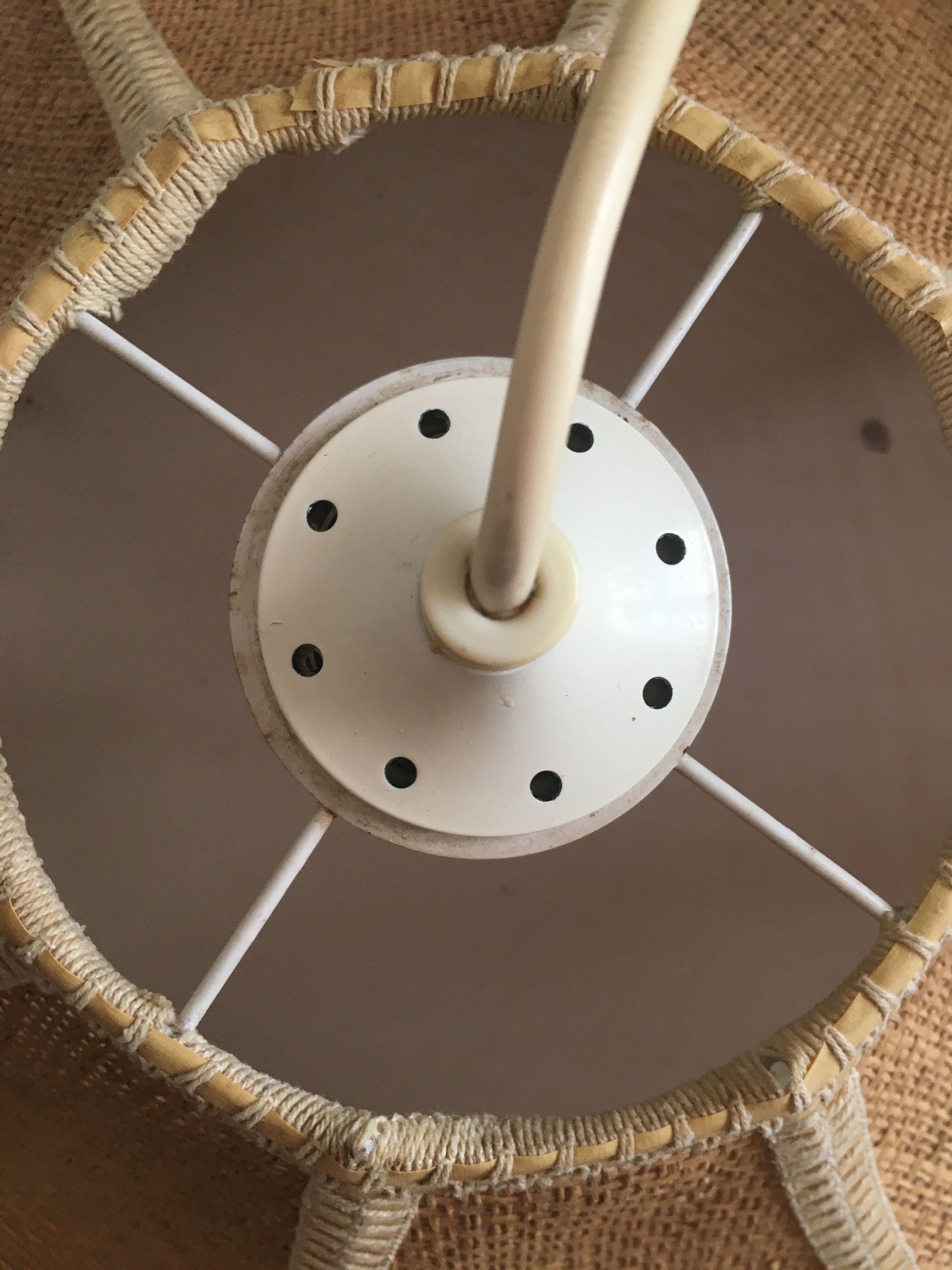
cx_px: 476
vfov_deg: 61.7
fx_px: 1063
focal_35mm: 29
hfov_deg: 48.2
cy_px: 635
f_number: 2.2
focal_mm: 4.15
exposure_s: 1/33
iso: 40
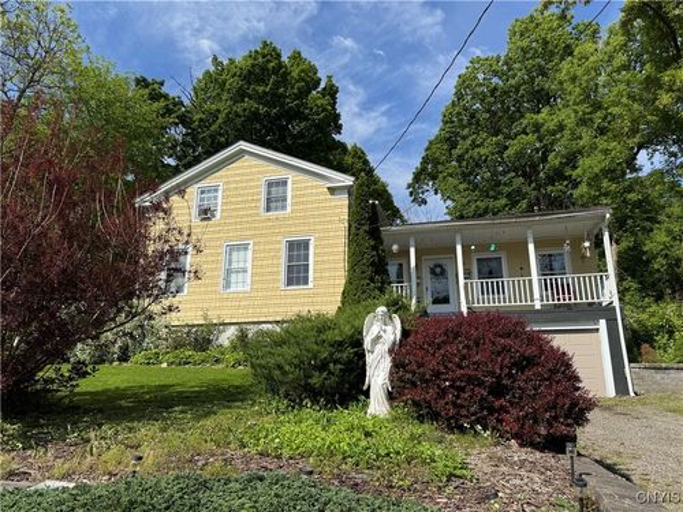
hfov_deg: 71.6
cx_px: 342
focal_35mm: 24
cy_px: 256
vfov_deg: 56.8
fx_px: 474
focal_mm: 6.76
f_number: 1.78
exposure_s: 1/5348
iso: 80
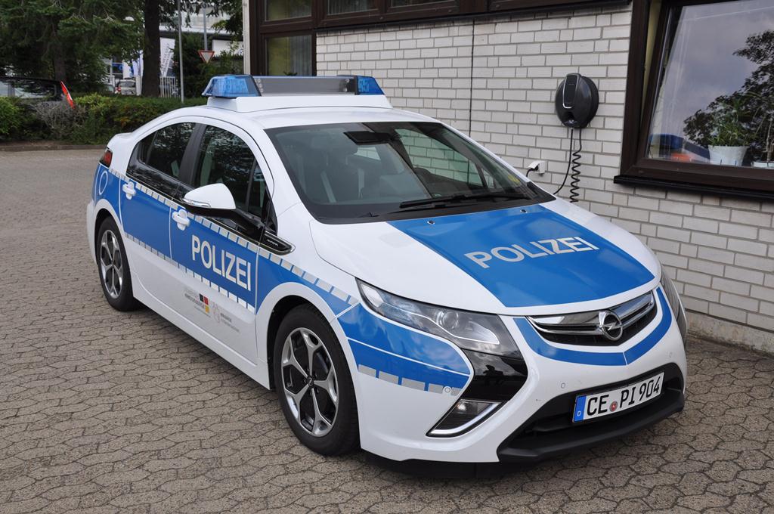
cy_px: 257
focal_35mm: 39
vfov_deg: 34.1
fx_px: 837
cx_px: 387
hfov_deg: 49.6
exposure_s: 1/250
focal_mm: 26
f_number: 8
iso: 200
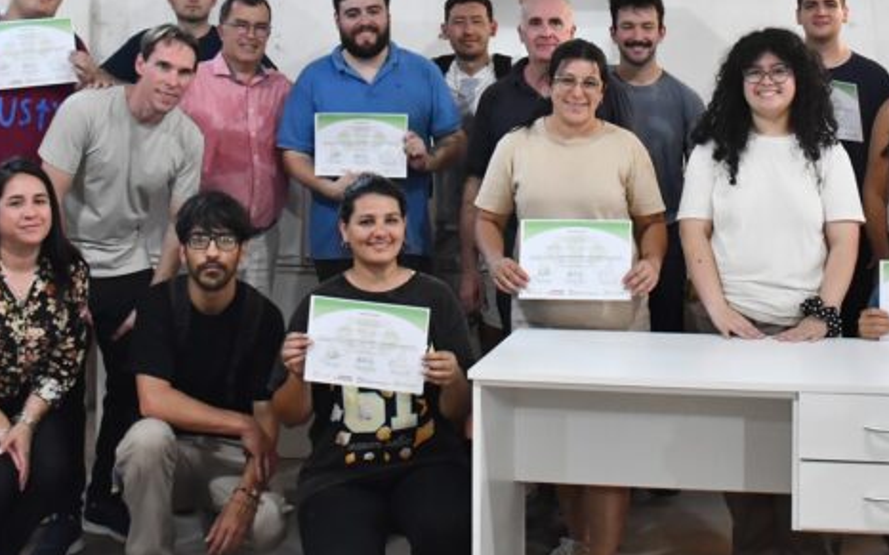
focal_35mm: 63
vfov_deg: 20.0
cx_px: 559
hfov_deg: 32.3
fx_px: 1526
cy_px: -6
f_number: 4.5
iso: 1600
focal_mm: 20
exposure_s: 1/80
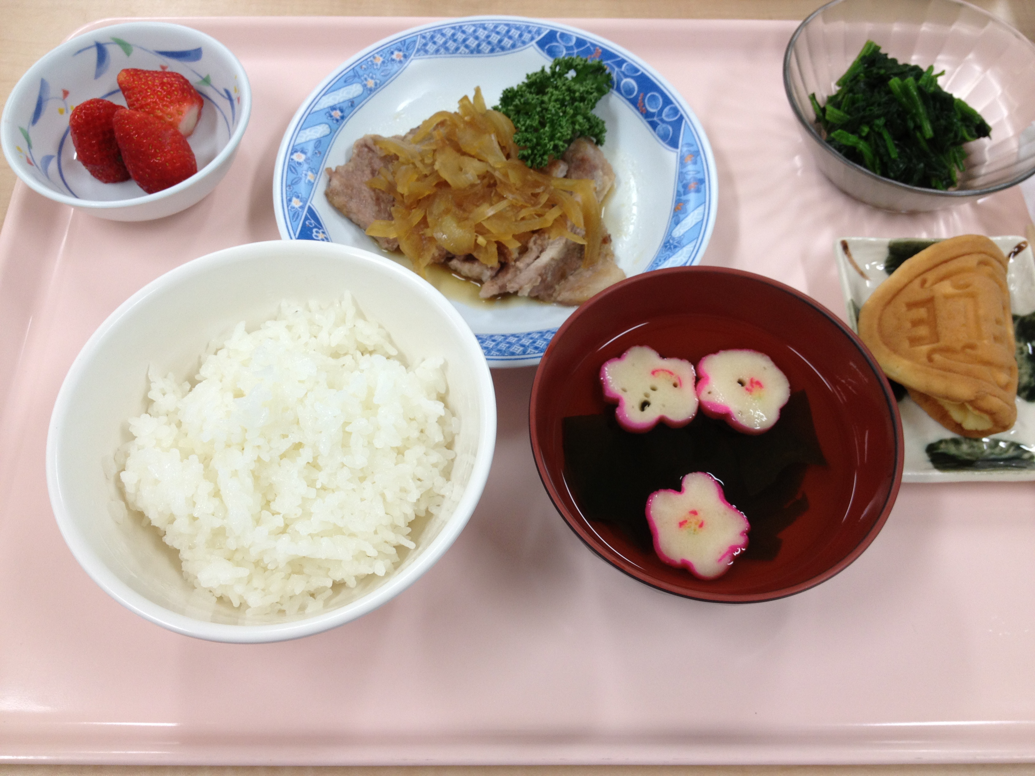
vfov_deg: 40.7
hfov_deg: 52.6
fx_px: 1046
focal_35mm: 35
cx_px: 518
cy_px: 388
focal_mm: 4.28
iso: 80
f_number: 2.4
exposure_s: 1/40
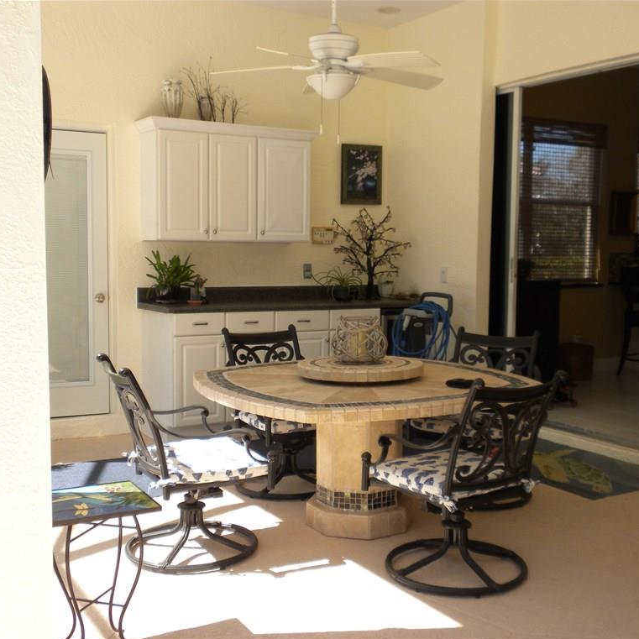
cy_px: 322
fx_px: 919
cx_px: 341
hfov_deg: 38.3
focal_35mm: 44
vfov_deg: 38.3
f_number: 3.5
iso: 64
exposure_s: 1/155
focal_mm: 6.6
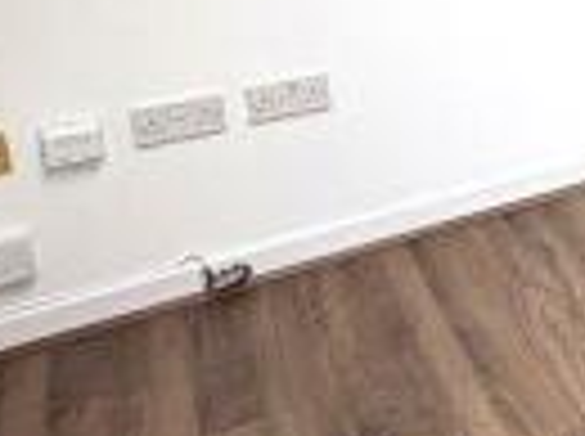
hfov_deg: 18.3
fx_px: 1063
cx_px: 1208
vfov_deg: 21.4
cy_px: -97
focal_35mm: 63
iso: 160
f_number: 2.2
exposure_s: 1/100
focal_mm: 2.22
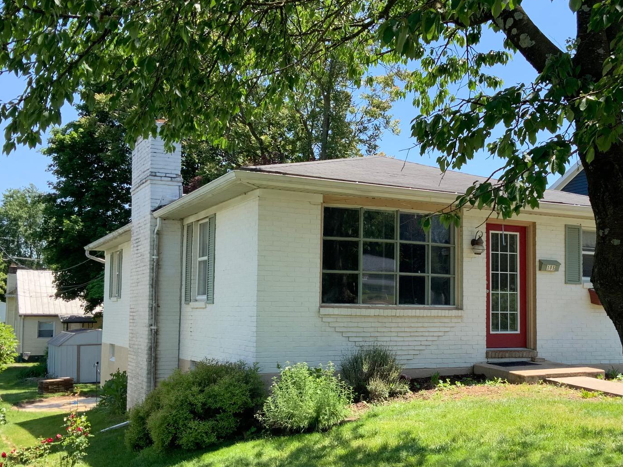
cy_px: 260
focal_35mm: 43
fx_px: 774
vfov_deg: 33.6
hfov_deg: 43.4
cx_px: 398
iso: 16
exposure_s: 1/556
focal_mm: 3
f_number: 1.8
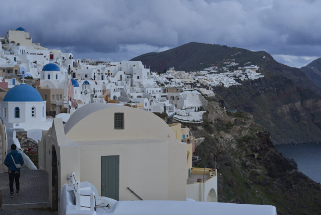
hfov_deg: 31.4
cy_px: 106
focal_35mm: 64
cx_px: 175
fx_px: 571
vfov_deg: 21.3
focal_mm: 50
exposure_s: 1/80
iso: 100
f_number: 2.5
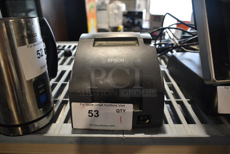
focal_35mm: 27
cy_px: 77
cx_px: 115
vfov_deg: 48.0
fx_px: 173
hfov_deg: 67.3
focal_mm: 18
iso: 220
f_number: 3.5
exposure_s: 1/30
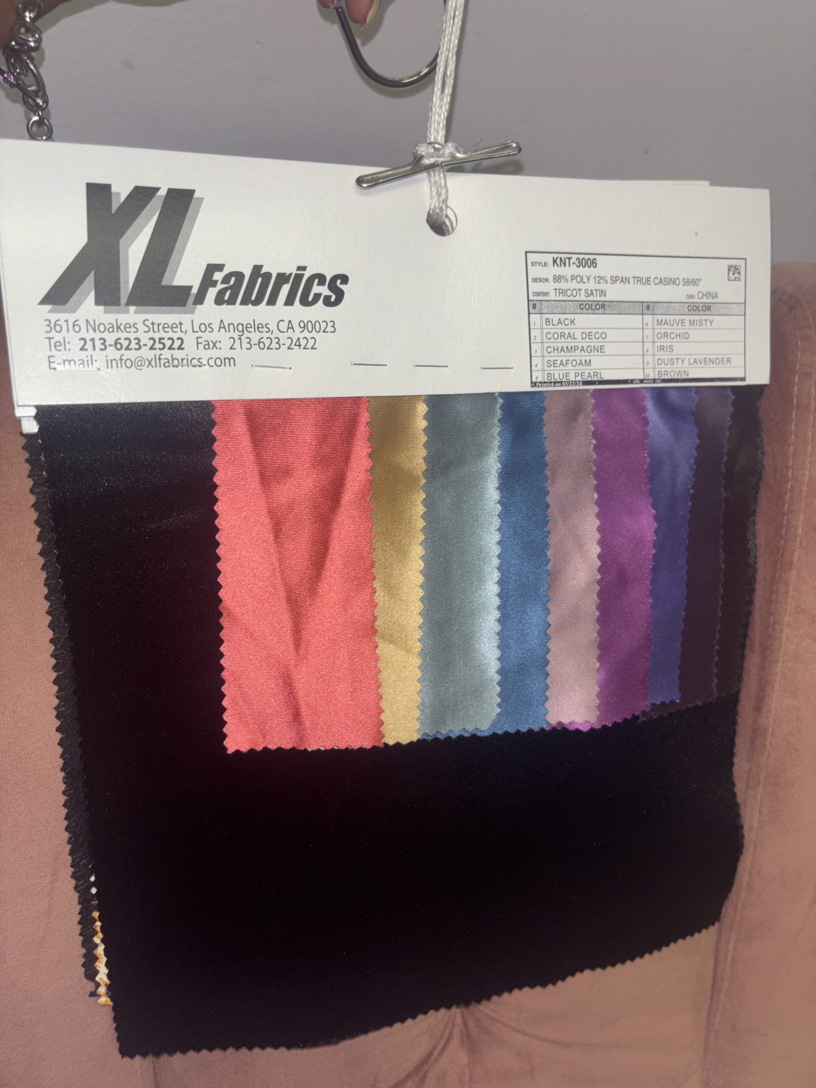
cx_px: 408
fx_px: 817
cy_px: 544
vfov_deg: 67.3
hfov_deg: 53.1
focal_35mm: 26
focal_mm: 5.96
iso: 32
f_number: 1.6
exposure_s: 1/53
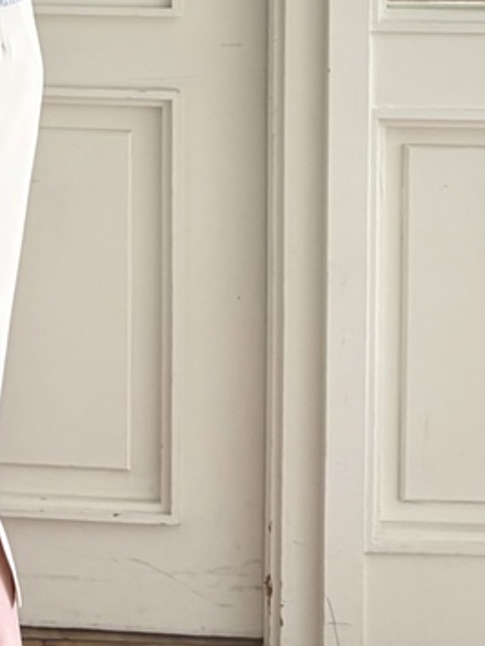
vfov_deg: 25.9
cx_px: 20
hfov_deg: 19.7
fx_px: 1364
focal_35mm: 73
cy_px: 83
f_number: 1.6
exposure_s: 1/60
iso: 160
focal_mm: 5.96
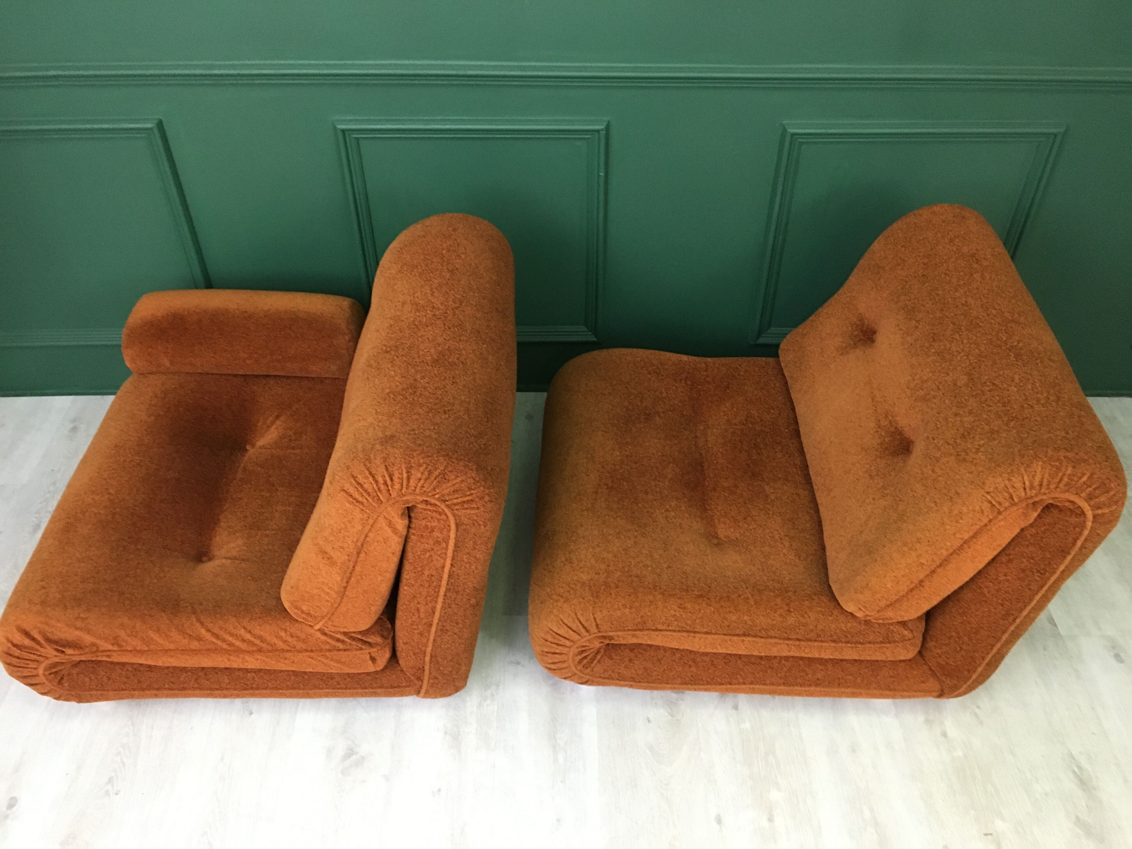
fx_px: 948
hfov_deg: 61.7
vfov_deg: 48.2
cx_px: 566
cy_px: 424
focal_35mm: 29
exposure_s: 1/20
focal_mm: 4.15
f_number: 2.2
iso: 200
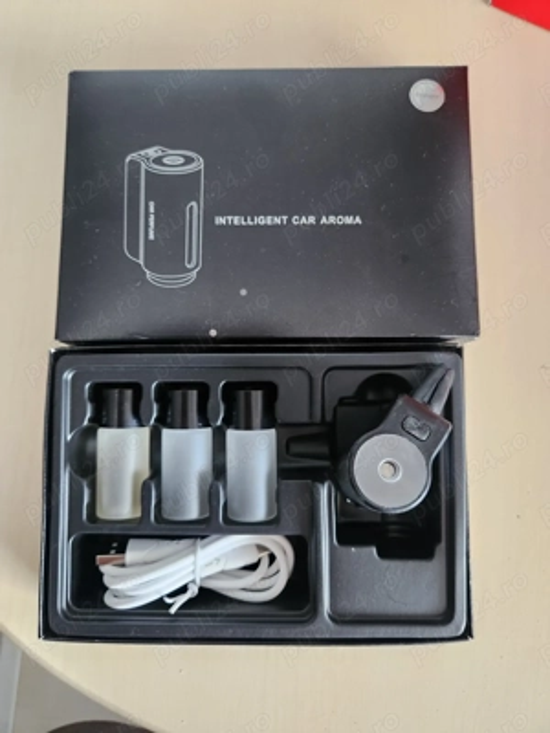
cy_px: 366
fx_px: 487
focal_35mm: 23
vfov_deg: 73.9
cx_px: 275
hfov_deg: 58.9
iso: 640
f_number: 1.8
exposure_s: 1/100
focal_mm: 5.4
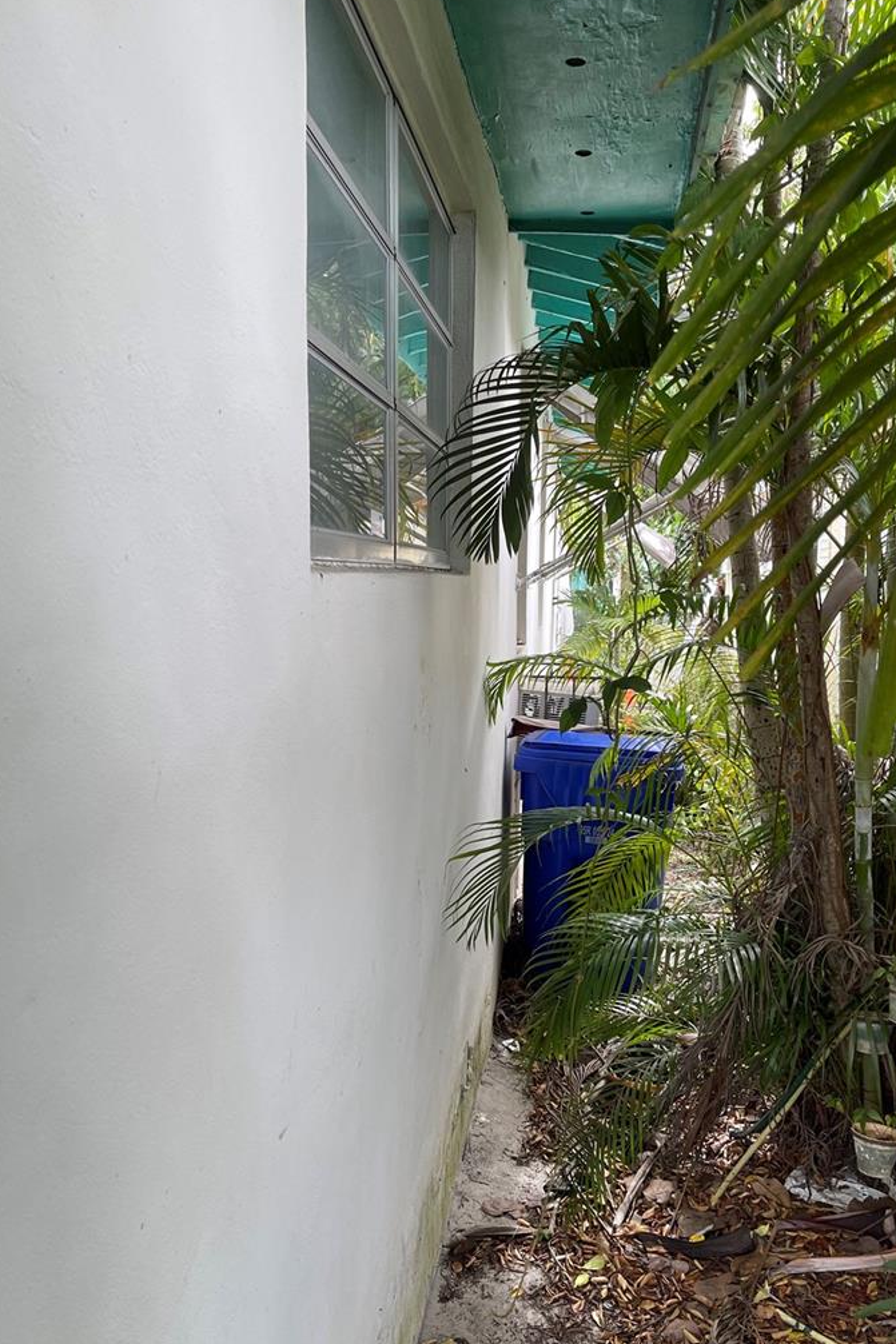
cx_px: 506
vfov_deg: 60.3
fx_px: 1158
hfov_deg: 42.2
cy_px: 695
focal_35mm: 31
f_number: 1.6
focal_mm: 5.1
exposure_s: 1/122
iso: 32
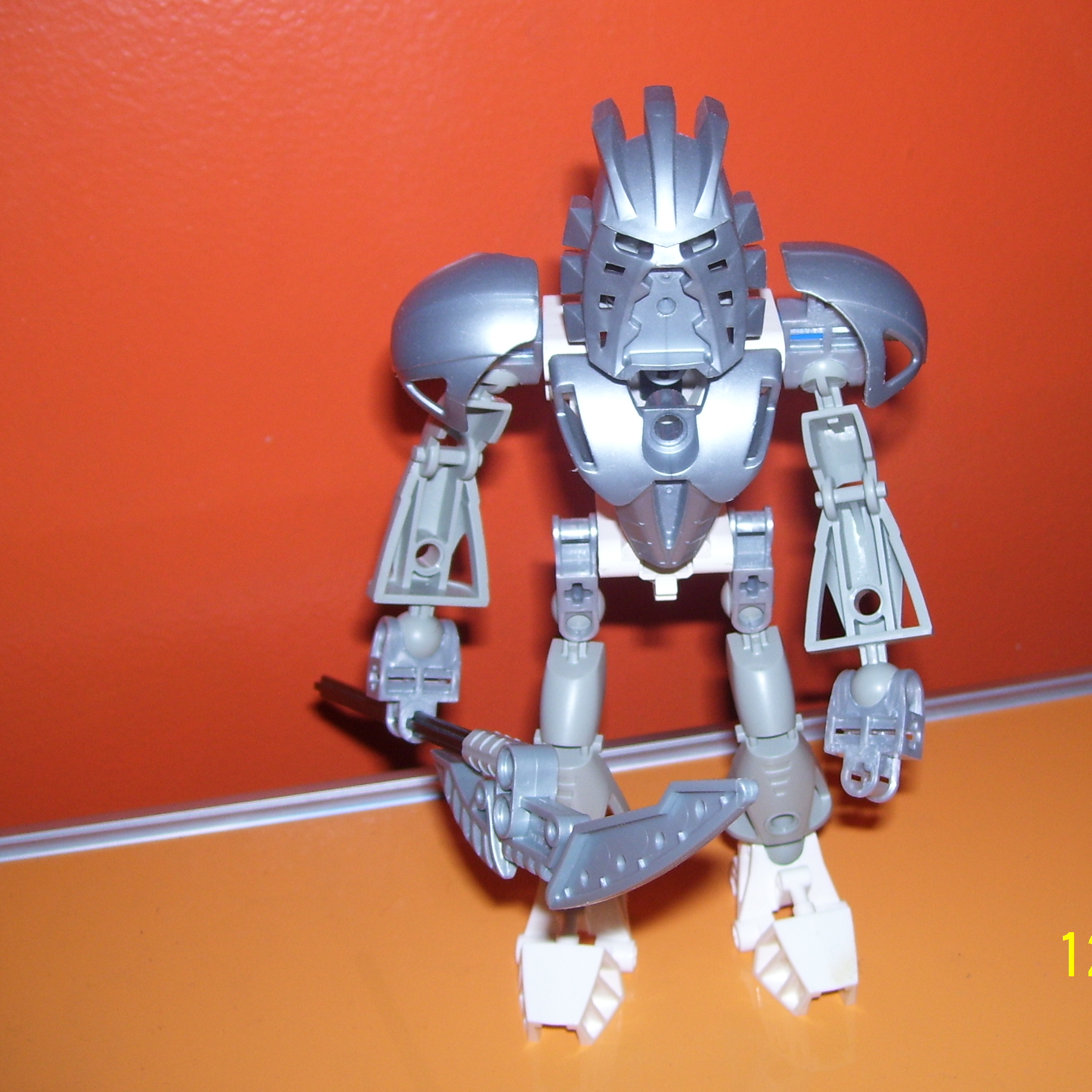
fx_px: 1642
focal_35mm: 46
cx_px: 664
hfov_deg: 36.6
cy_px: 519
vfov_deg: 36.8
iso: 80
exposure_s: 1/60
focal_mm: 6
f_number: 2.7
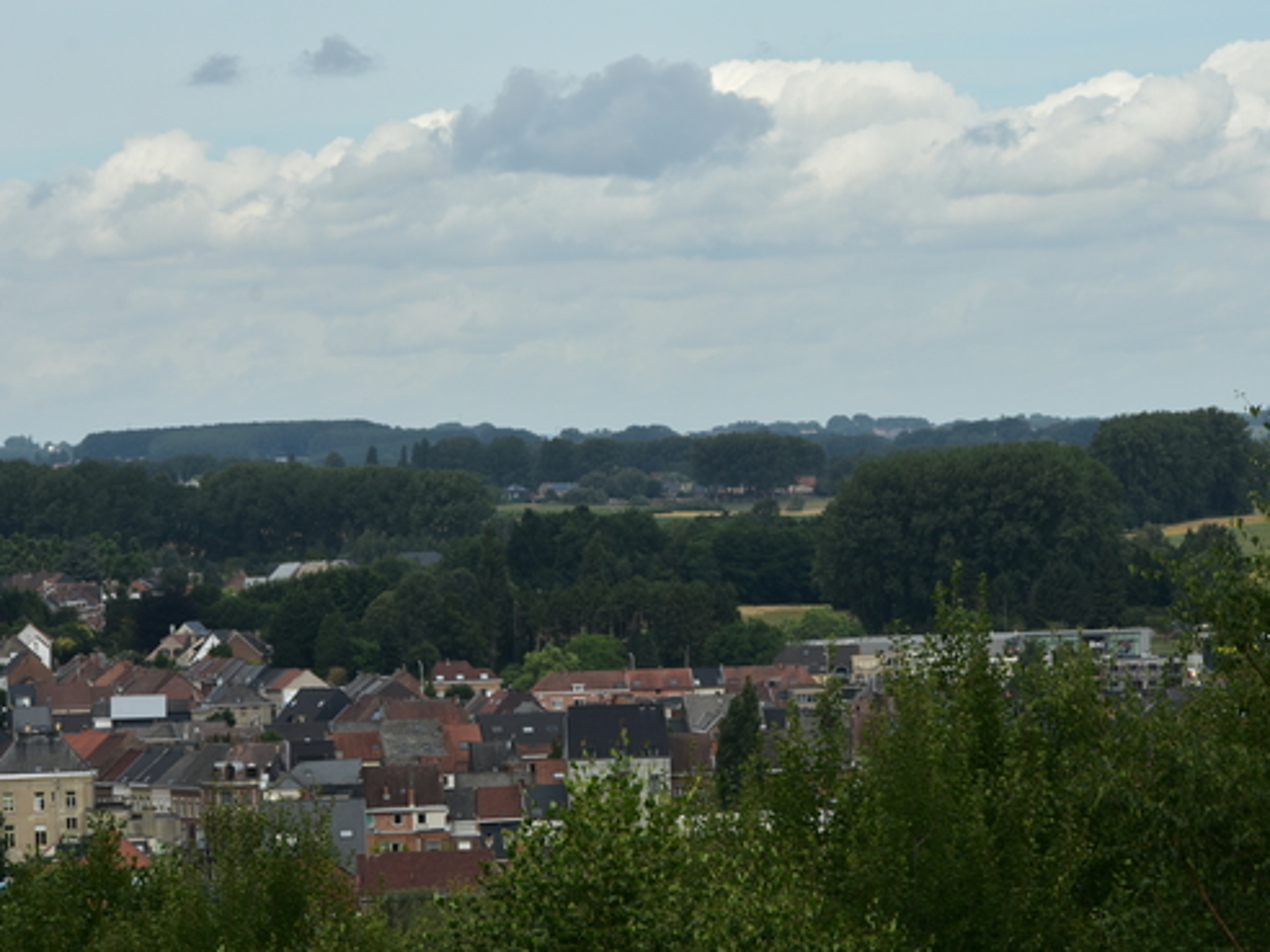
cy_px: 459
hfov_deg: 9.4
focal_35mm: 211
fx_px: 7741
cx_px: 728
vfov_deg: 7.0
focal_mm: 120
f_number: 11
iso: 110
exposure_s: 1/125
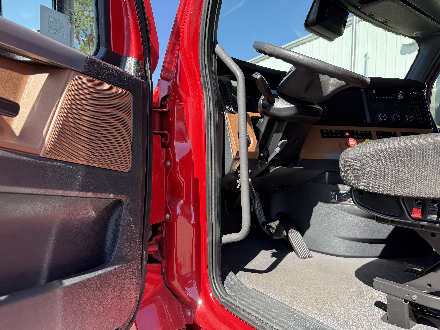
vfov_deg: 56.8
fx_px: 305
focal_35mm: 24
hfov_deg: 71.6
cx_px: 220
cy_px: 165
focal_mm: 6.76
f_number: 1.78
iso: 100
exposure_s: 1/788
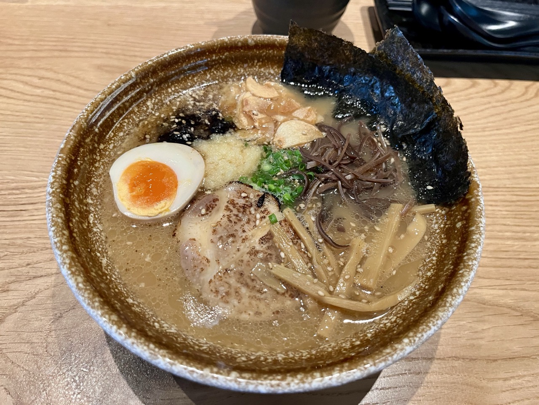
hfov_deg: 67.3
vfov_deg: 53.1
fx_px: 405
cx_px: 270
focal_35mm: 26
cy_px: 202
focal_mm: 5.1
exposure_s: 1/60
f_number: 1.6
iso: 400
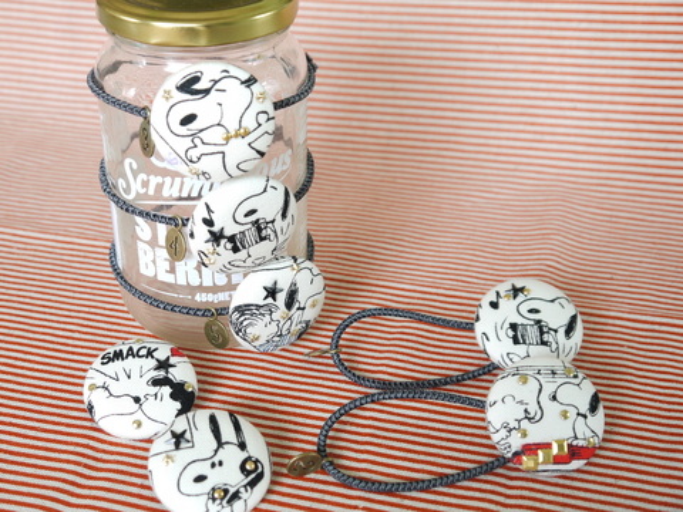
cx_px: 342
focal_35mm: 48
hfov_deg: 39.7
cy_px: 256
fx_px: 947
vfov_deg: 30.3
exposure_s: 1/60
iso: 320
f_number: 4.5
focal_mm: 24
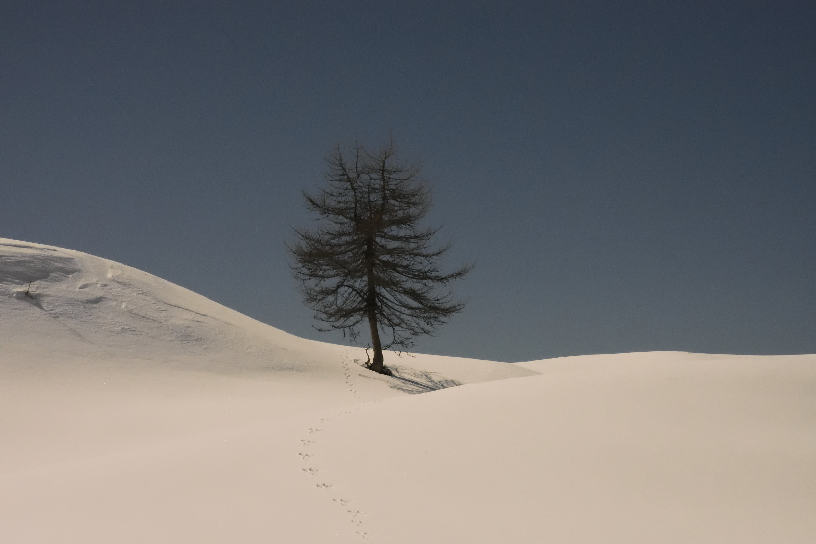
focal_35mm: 120
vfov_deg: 11.4
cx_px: 408
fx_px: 2720
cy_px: 272
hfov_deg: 17.1
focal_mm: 80
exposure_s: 1/2500
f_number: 22
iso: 6400
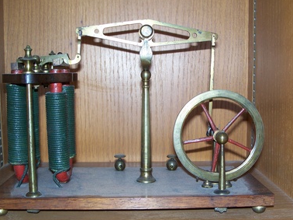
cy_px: 124
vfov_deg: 30.8
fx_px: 398
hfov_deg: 40.4
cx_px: 163
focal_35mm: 47
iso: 125
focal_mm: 7.8
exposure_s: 1/60
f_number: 2.8
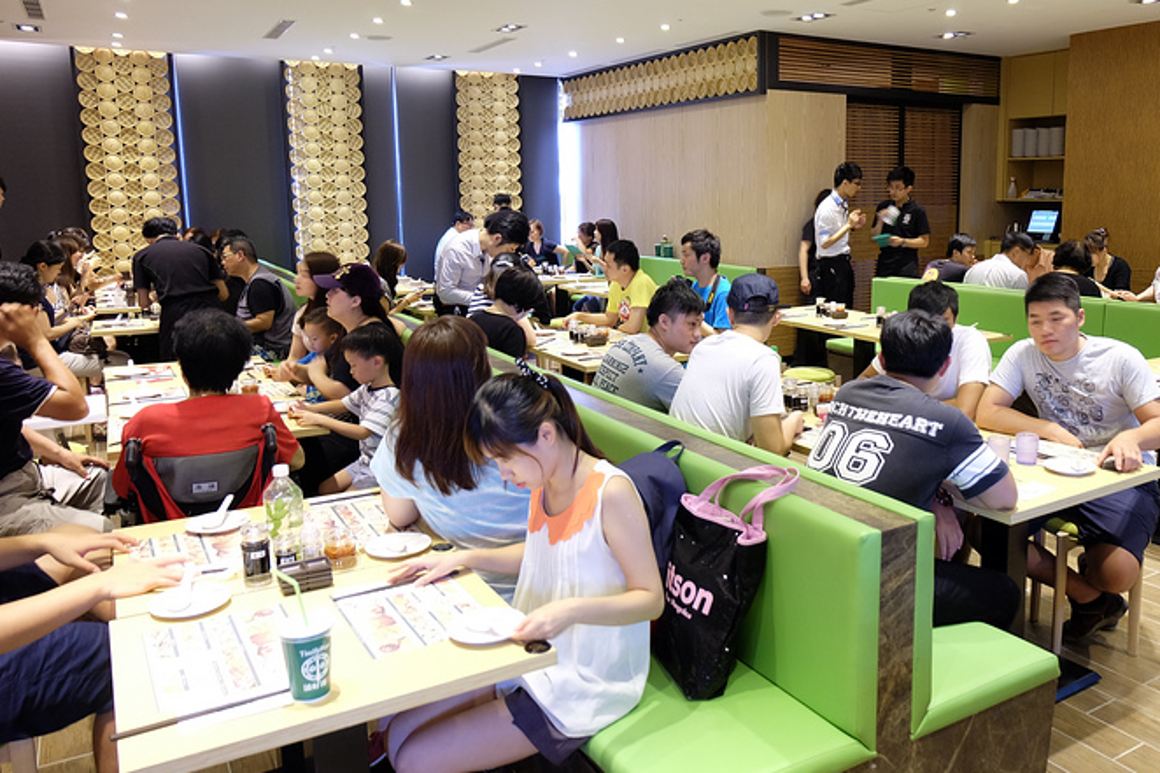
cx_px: 697
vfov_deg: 44.9
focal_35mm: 29
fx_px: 934
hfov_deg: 63.1
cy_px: 339
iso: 800
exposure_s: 1/14
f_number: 4
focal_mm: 16
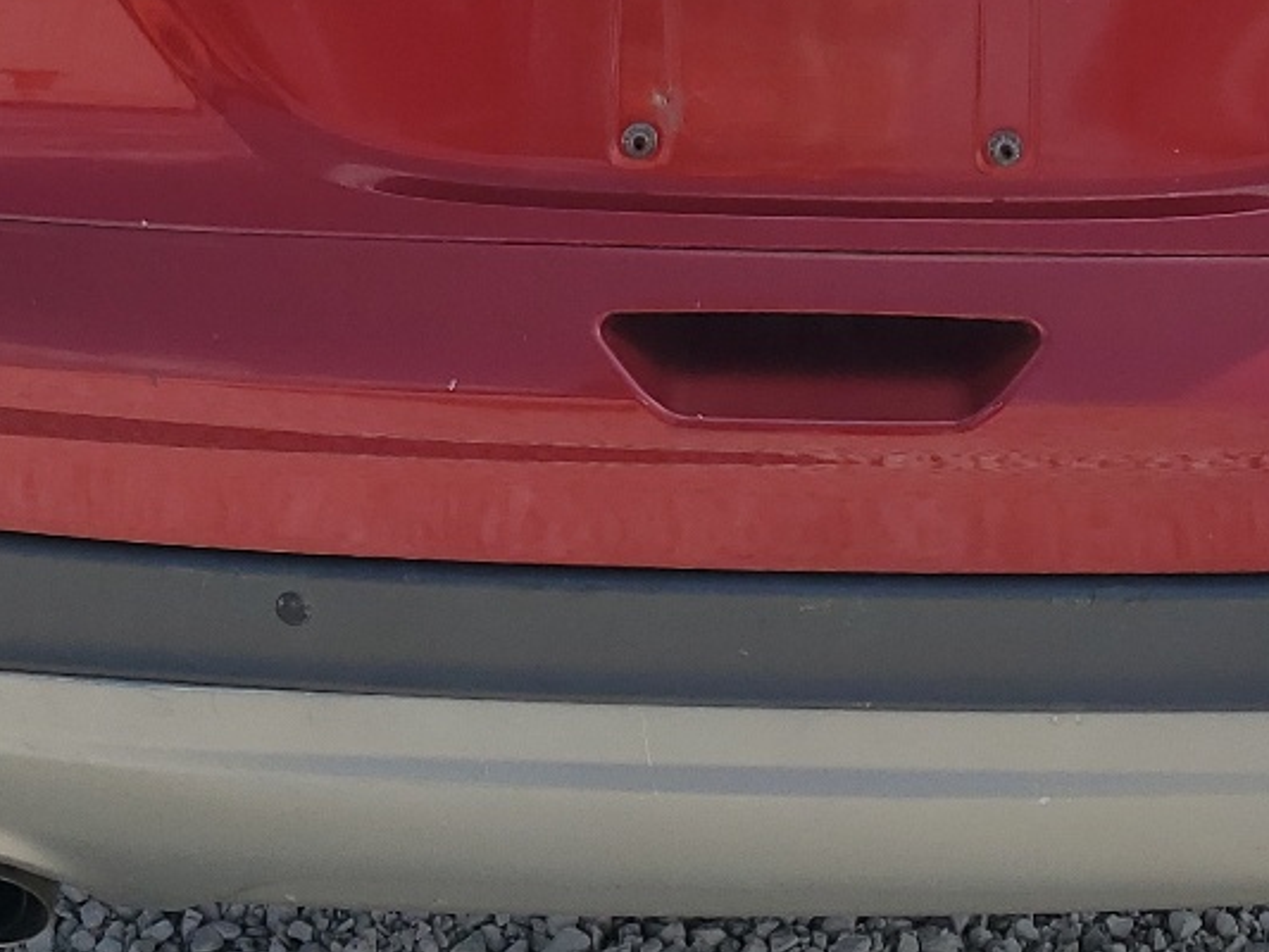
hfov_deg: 25.0
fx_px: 2860
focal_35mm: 78
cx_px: 776
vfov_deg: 17.2
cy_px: -431
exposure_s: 1/2500
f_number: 1.5
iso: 50
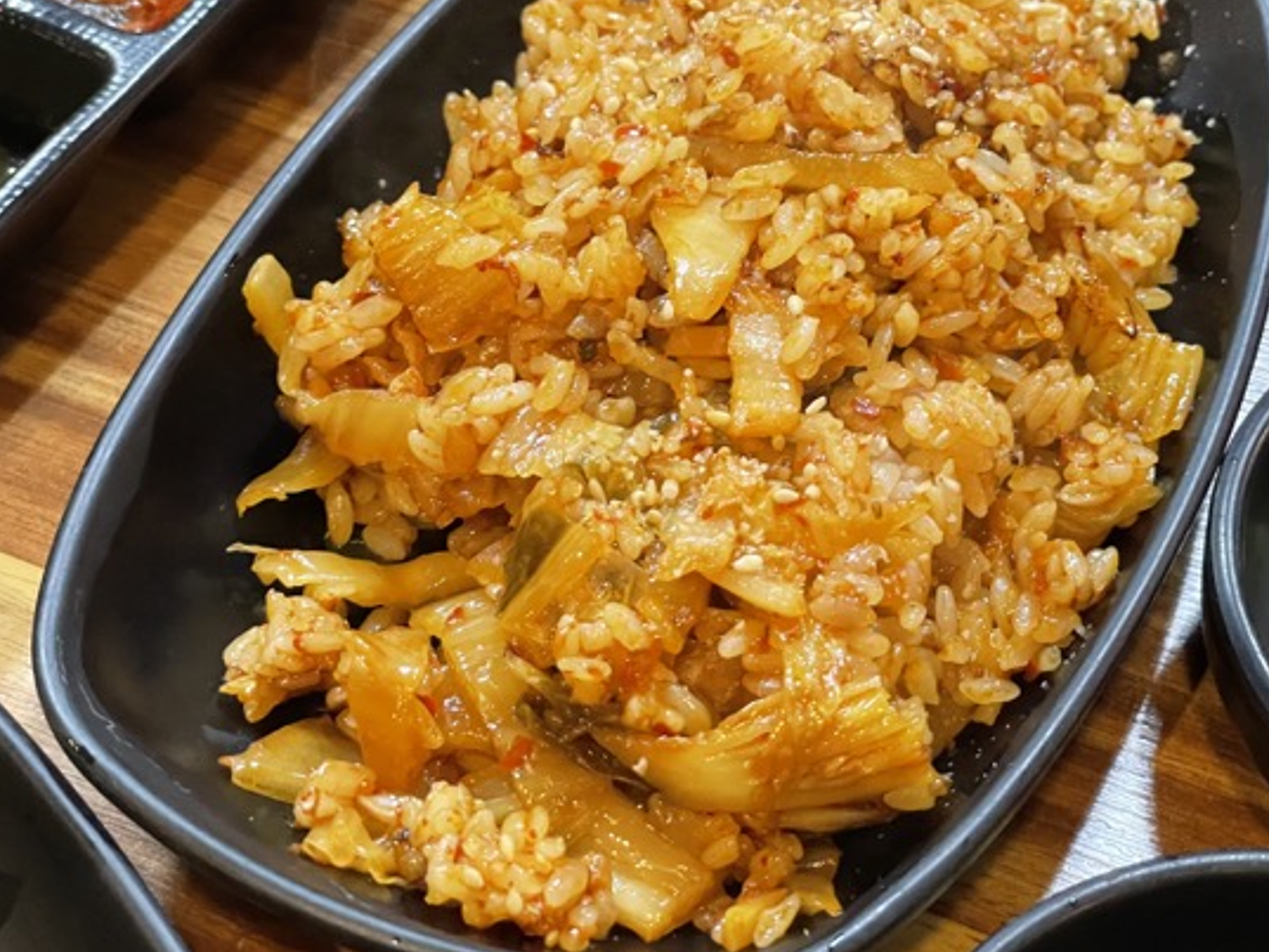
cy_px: 390
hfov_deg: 31.2
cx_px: 673
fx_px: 2273
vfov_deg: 23.6
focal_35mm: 62
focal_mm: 6
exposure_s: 1/60
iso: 640
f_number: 2
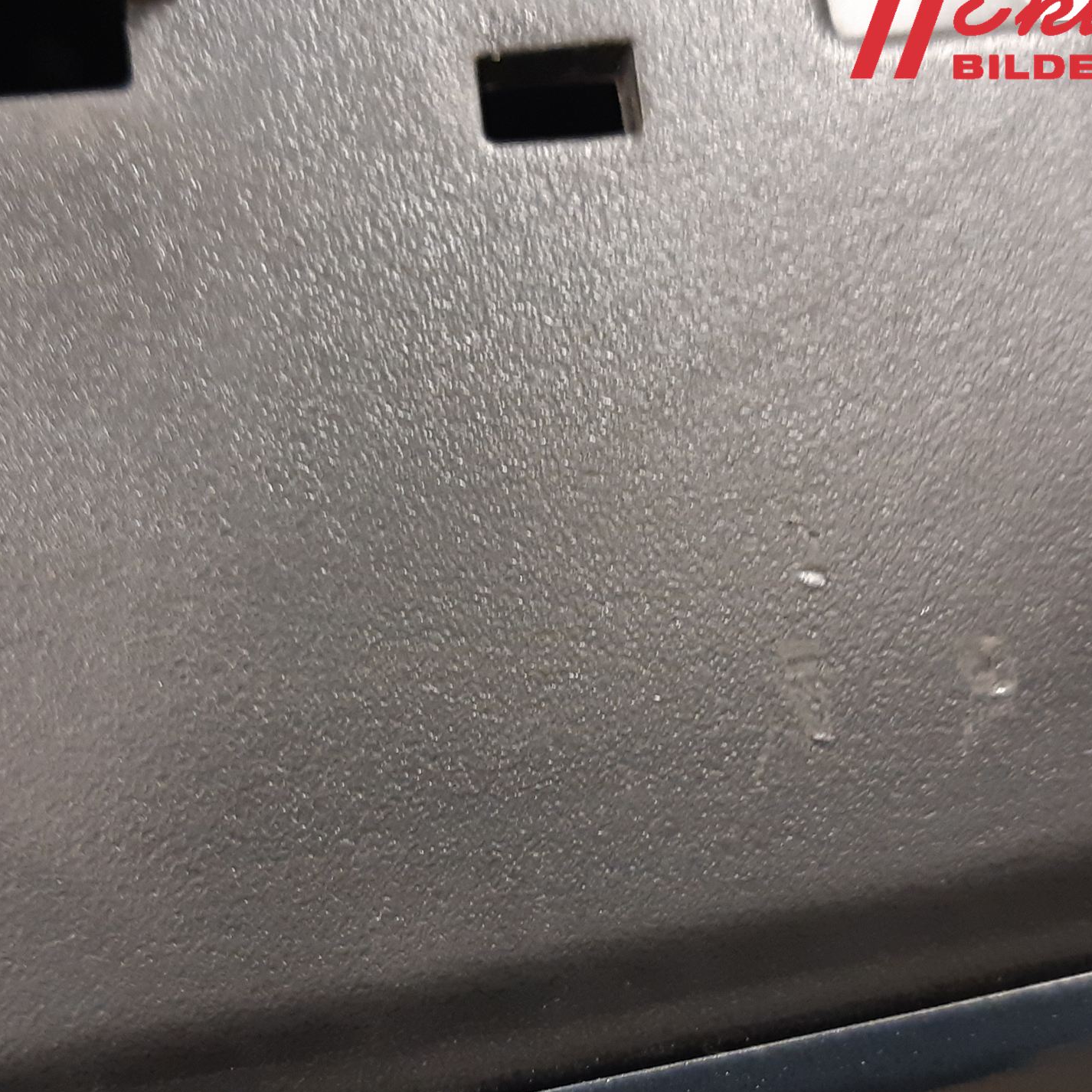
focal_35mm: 33
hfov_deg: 49.7
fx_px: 1178
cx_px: 536
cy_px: 538
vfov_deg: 49.7
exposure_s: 1/25
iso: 250
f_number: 1.7
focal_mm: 3.93
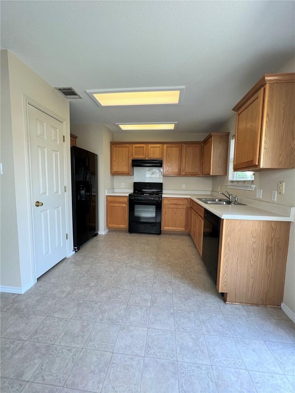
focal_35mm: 13
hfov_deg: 89.9
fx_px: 148
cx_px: 148
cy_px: 196
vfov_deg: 106.2
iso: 125
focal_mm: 1.57
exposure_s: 1/120
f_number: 1.8
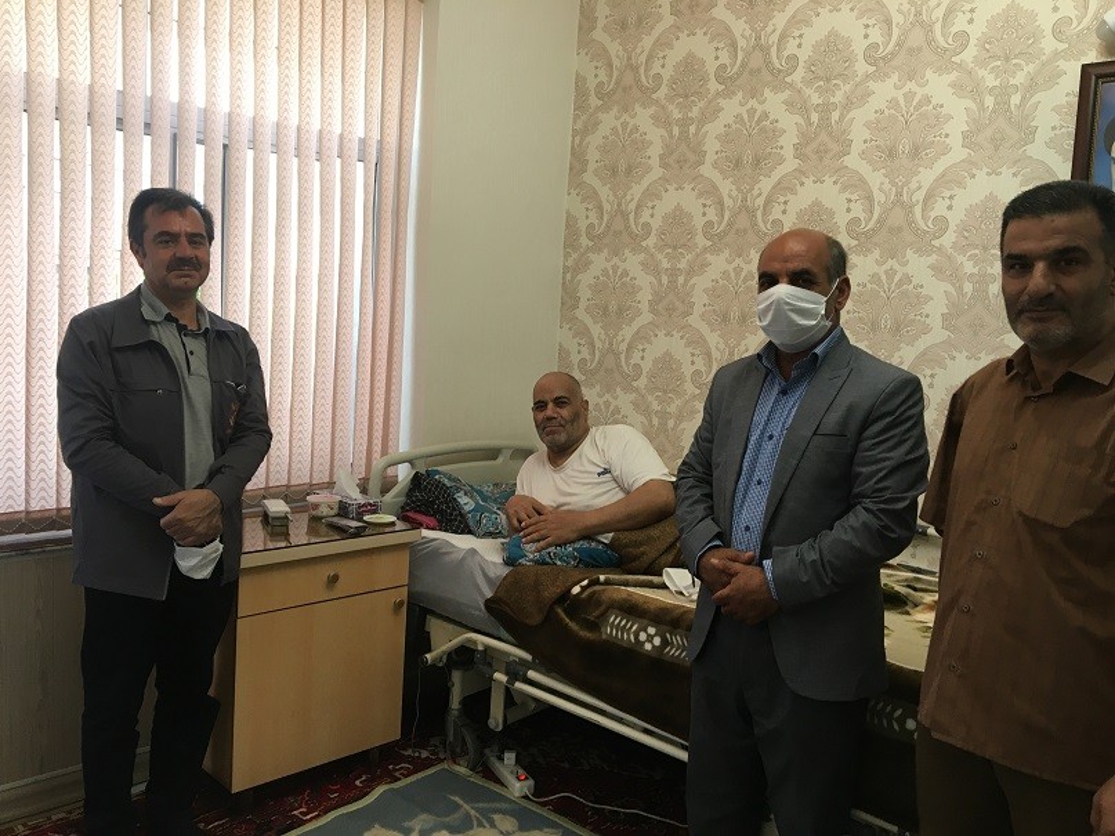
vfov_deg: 48.2
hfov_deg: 61.7
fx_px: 934
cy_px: 418
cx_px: 558
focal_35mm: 29
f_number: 2.2
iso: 100
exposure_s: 1/33
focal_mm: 4.15
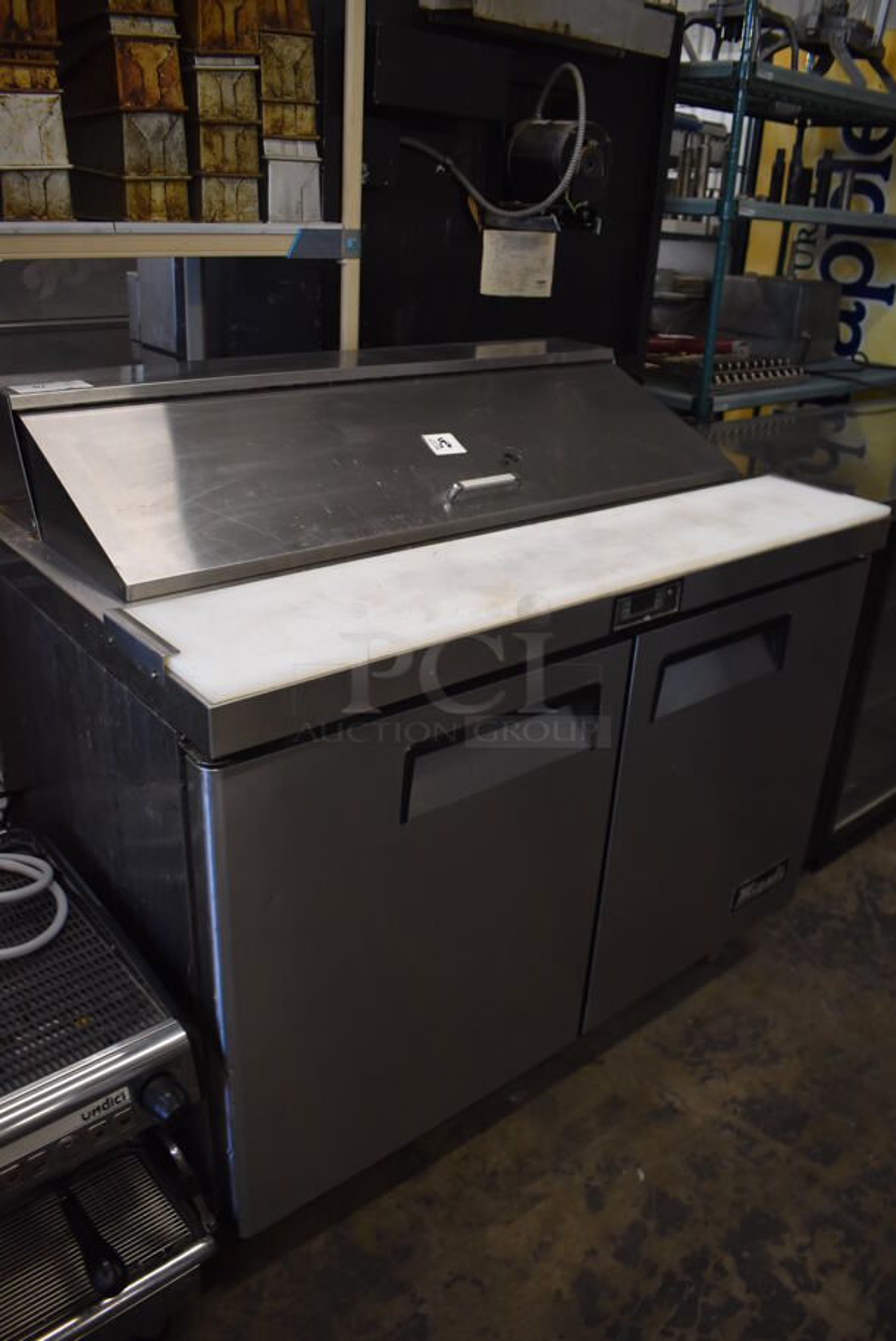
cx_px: 448
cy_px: 670
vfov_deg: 67.3
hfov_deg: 48.0
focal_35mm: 27
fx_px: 1006
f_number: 3.5
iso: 800
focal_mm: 18
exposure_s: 1/125
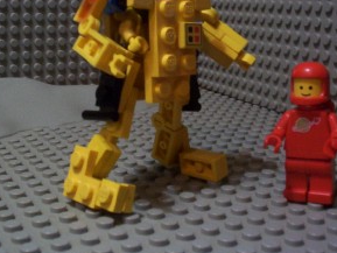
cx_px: 146
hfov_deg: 35.5
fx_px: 526
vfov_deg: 26.9
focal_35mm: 54
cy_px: 92
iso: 200
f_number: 4.5
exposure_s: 1/8
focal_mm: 6
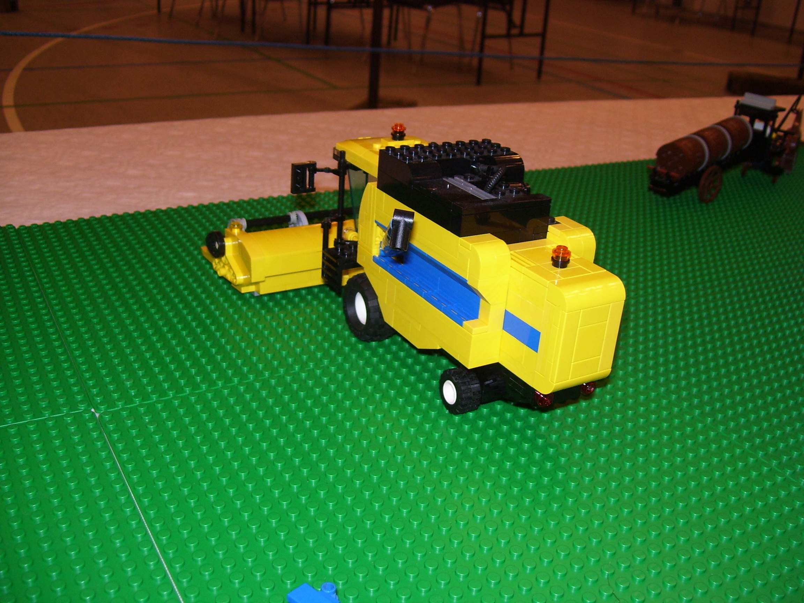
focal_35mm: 36
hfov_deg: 51.4
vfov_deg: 39.7
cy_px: 302
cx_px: 402
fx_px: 836
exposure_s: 1/60
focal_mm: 6
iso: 80
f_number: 2.7
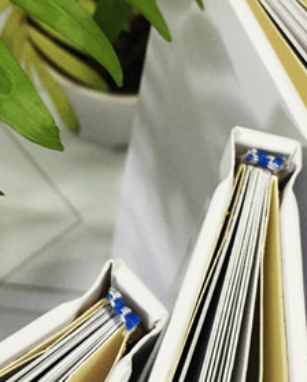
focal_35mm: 80
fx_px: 907
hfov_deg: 19.2
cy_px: 189
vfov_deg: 23.8
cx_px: 104
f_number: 2.2
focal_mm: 4.15
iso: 160
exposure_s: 1/33
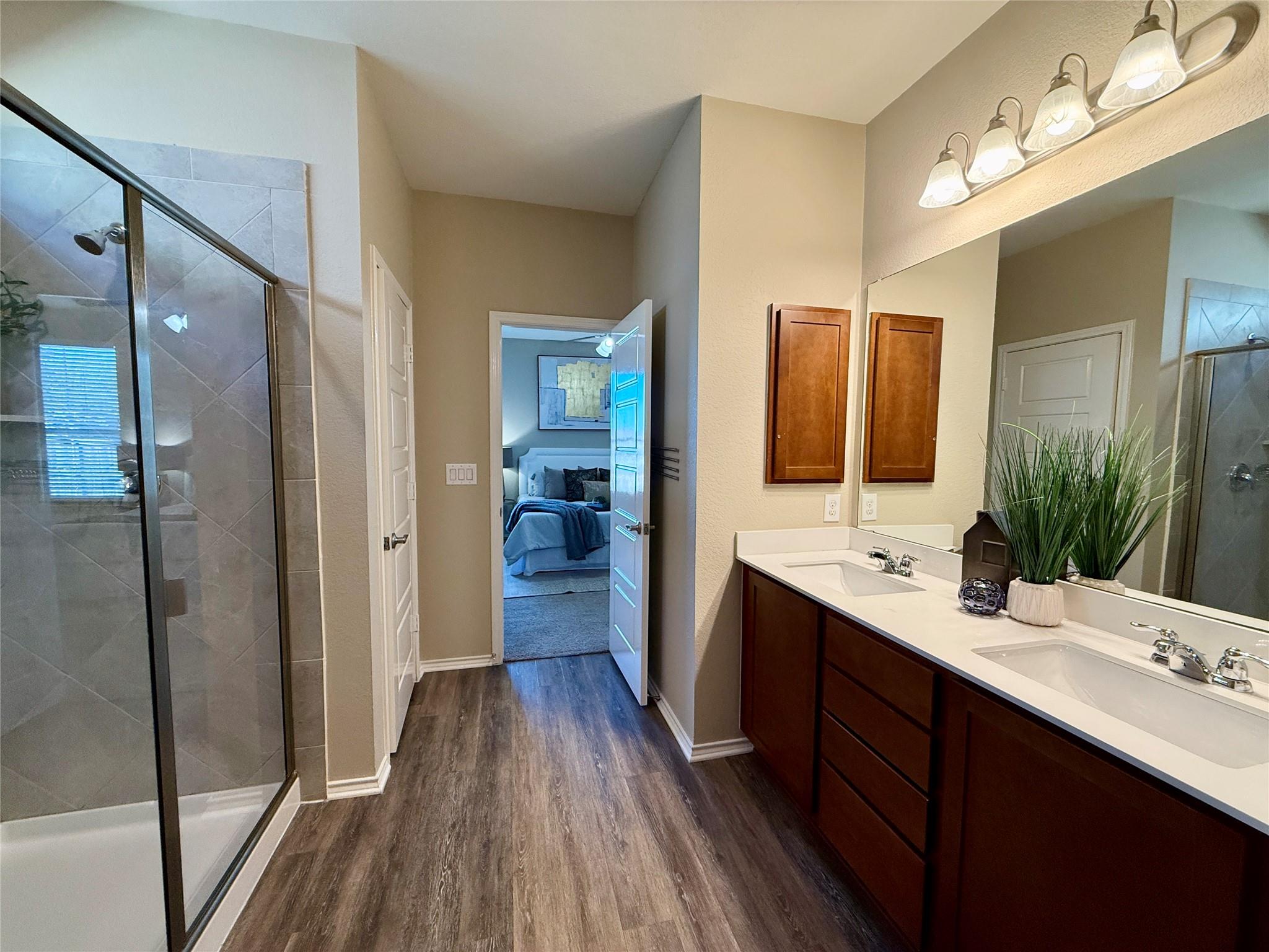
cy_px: 476
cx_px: 634
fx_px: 513
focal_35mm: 14
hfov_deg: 102.1
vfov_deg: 85.7
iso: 160
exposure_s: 1/120
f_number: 2.2
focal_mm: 2.22
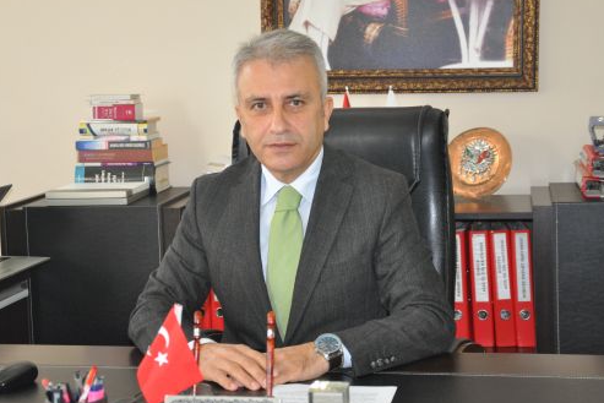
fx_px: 1225
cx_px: 300
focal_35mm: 73
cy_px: 193
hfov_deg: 27.7
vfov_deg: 18.7
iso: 800
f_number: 4.5
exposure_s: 1/60
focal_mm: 40
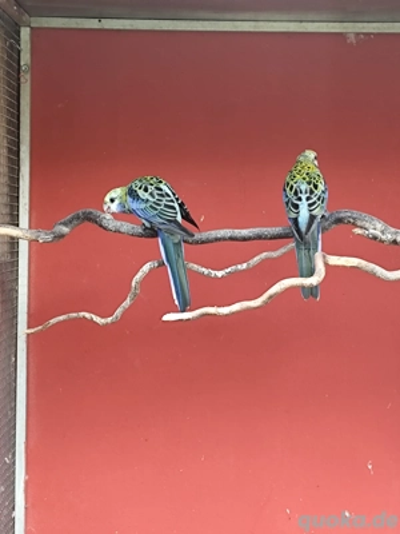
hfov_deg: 18.7
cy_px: 267
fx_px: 1217
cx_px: 200
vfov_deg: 24.7
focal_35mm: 79
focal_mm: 6.14
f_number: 1.65
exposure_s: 1/50
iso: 200
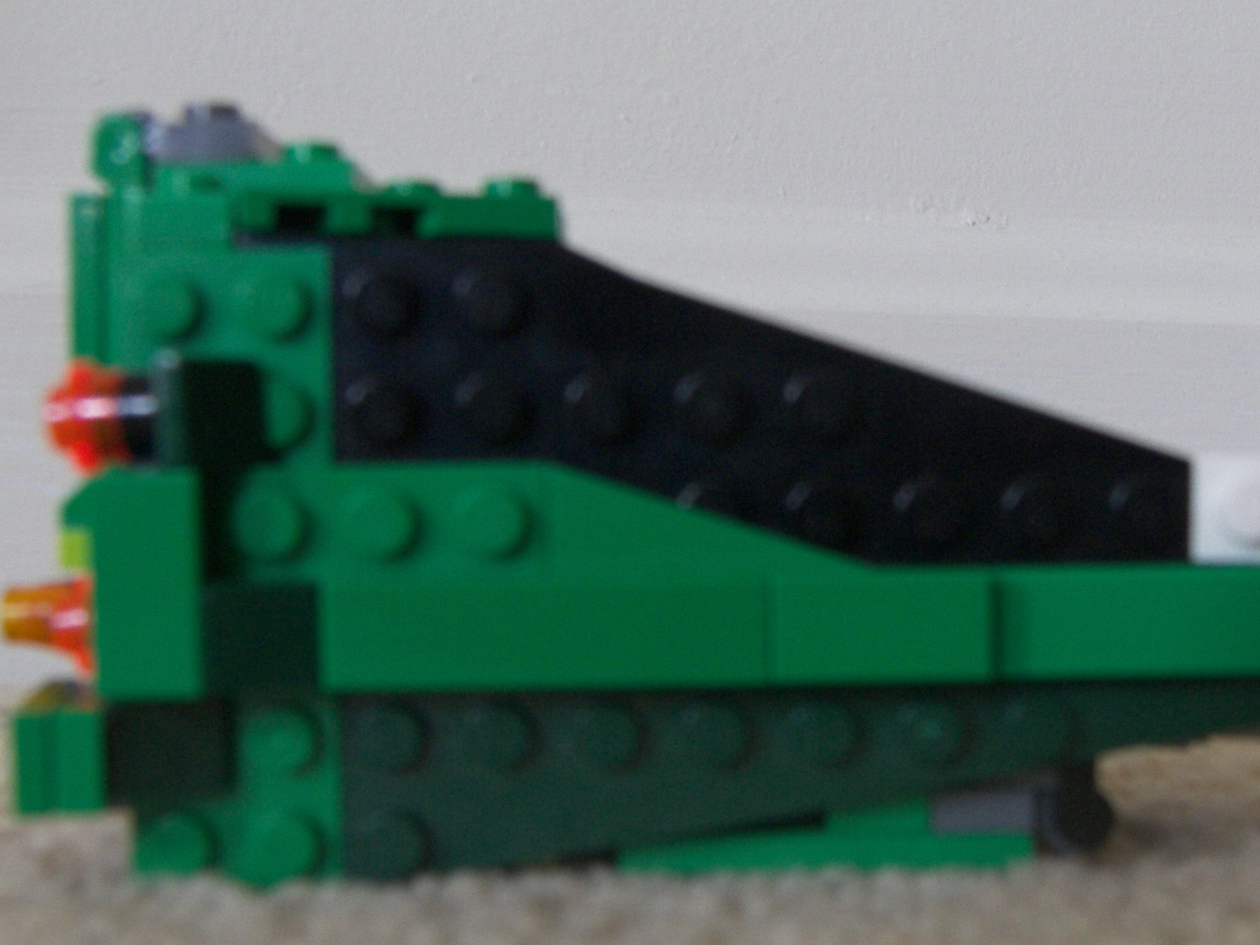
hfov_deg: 32.1
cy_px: 613
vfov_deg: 24.3
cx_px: 760
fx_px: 2184
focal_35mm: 60
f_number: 3.2
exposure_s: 1/4
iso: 100
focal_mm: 6.3
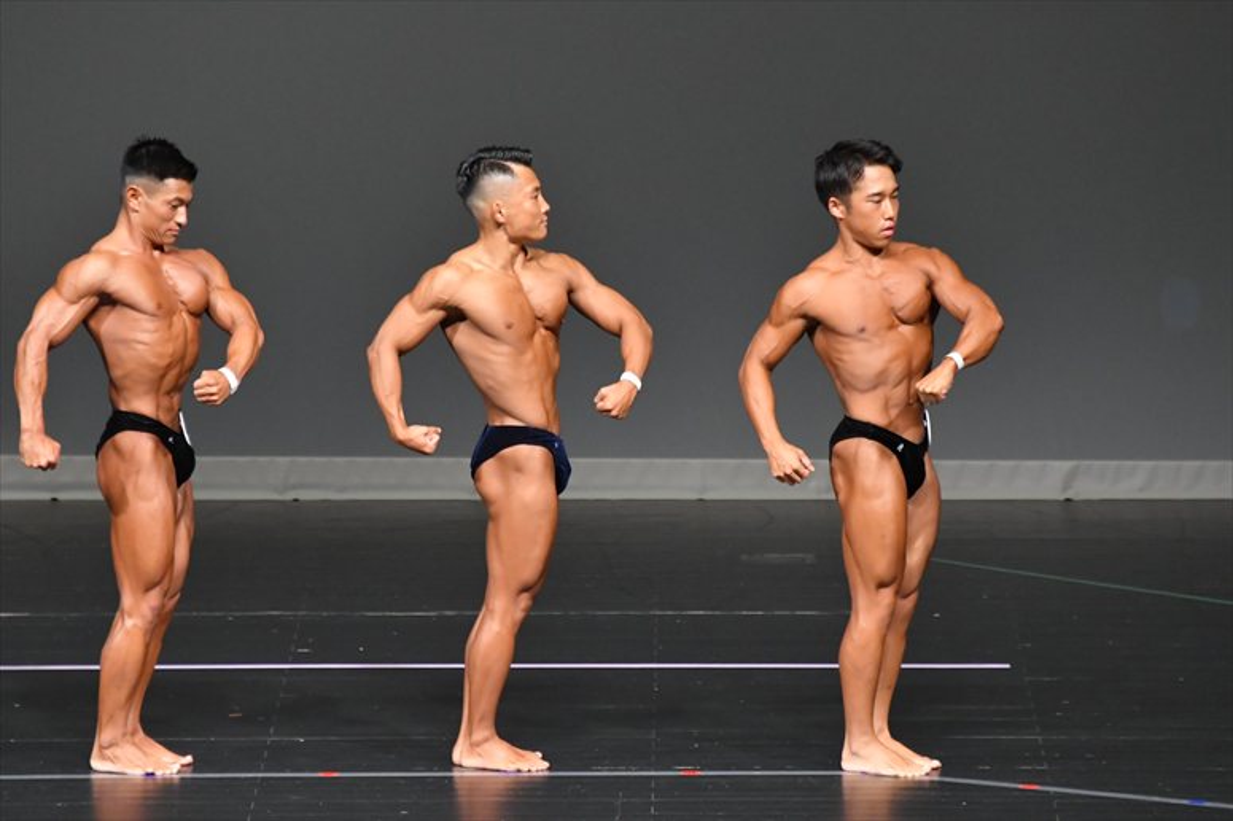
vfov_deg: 4.4
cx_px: 616
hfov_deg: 6.5
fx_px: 10784
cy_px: 410
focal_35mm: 315
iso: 5000
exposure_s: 1/400
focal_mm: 210
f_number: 5.6
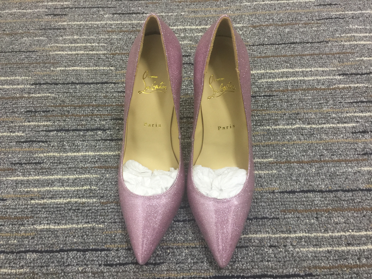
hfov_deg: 61.7
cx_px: 186
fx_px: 312
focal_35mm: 29
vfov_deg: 48.2
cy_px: 140
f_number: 2.2
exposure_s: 1/17
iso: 80
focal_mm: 4.15
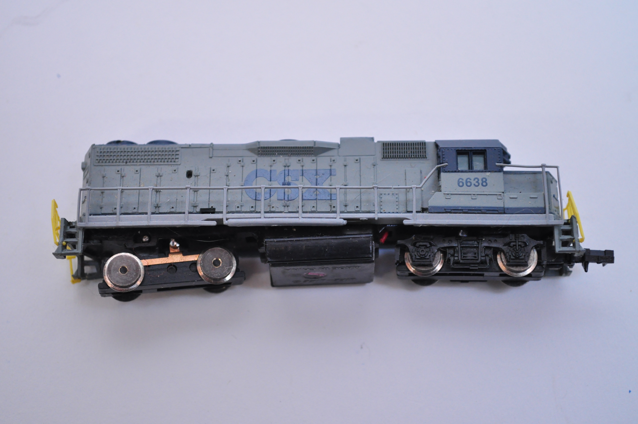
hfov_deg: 29.9
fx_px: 1195
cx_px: 319
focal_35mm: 68
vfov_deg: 20.1
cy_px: 212
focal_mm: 45
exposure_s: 1/125
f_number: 5.3
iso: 1000
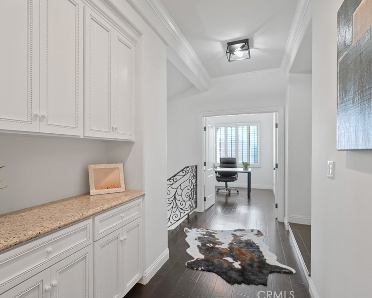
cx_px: 162
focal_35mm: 19
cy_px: 145
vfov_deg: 70.9
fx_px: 209
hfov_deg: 82.8
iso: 800
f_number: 4.5
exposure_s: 1/15
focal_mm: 16
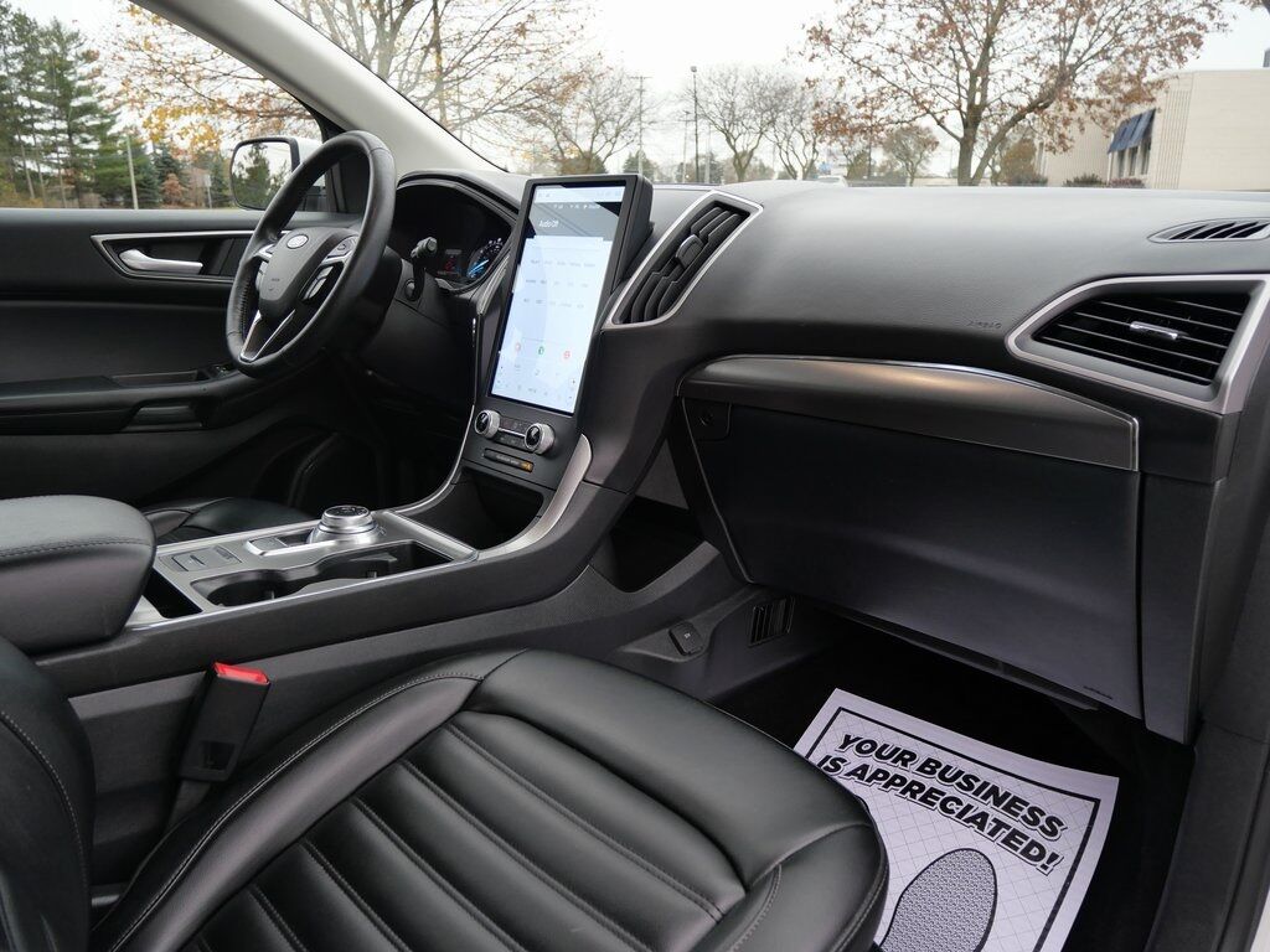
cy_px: 476
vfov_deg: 56.8
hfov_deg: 71.6
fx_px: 881
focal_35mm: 24
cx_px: 635
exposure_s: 1/60
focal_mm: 12
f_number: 3.5
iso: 200
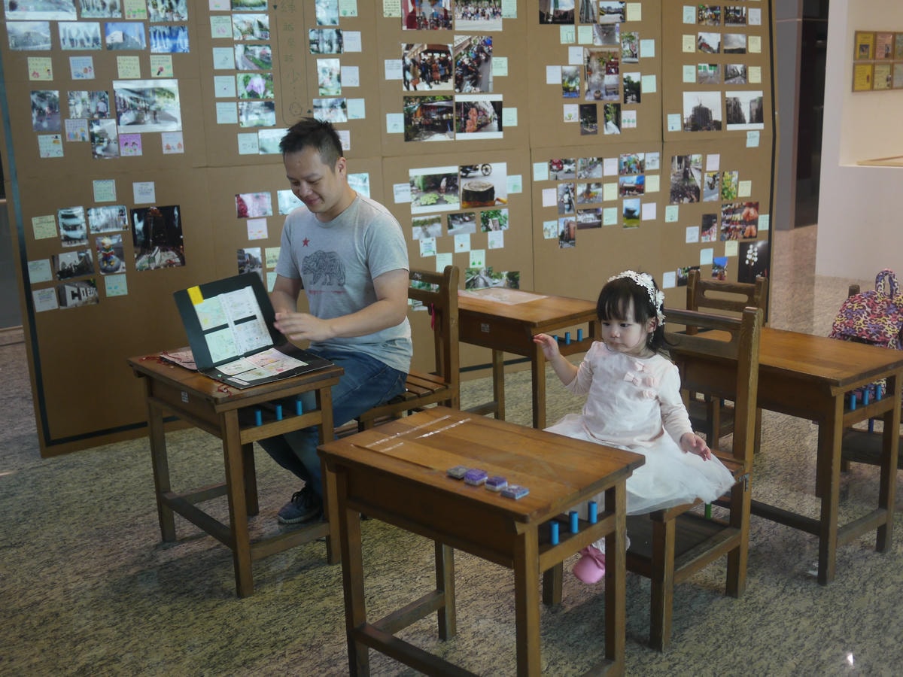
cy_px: 338
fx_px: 1043
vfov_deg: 36.0
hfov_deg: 46.8
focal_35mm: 40
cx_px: 452
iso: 250
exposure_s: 1/60
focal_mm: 20
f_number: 1.7
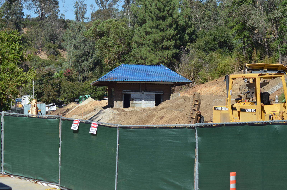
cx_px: 144
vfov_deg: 13.0
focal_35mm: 105
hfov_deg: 19.5
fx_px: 835
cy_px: 95
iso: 400
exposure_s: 1/1600
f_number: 6.3
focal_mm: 70
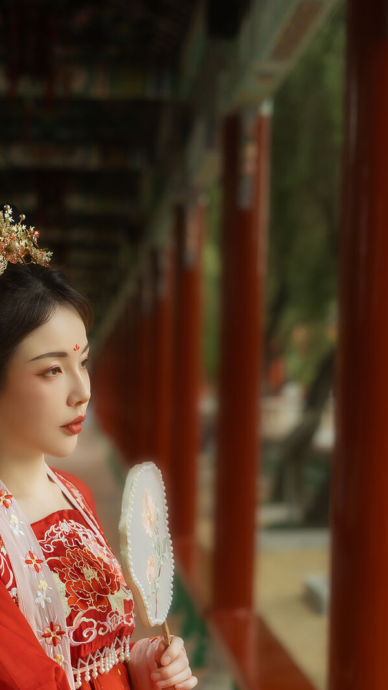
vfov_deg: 24.0
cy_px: 513
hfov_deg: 13.7
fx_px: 1610
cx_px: 110
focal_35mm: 88
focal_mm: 50
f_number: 2.5
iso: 100
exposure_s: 1/200
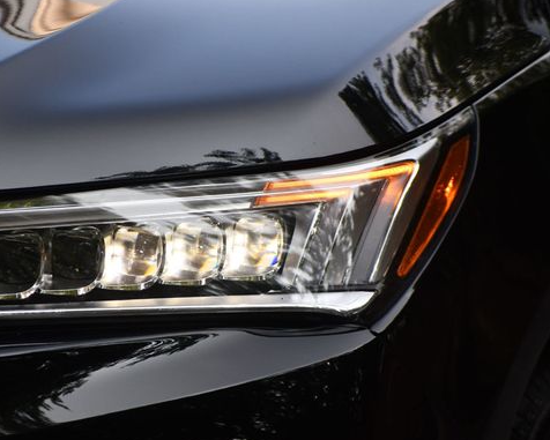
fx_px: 6154
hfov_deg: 5.1
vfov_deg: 4.1
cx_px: 181
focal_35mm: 378
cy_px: 240
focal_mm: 200
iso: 280
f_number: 5.6
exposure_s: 1/500
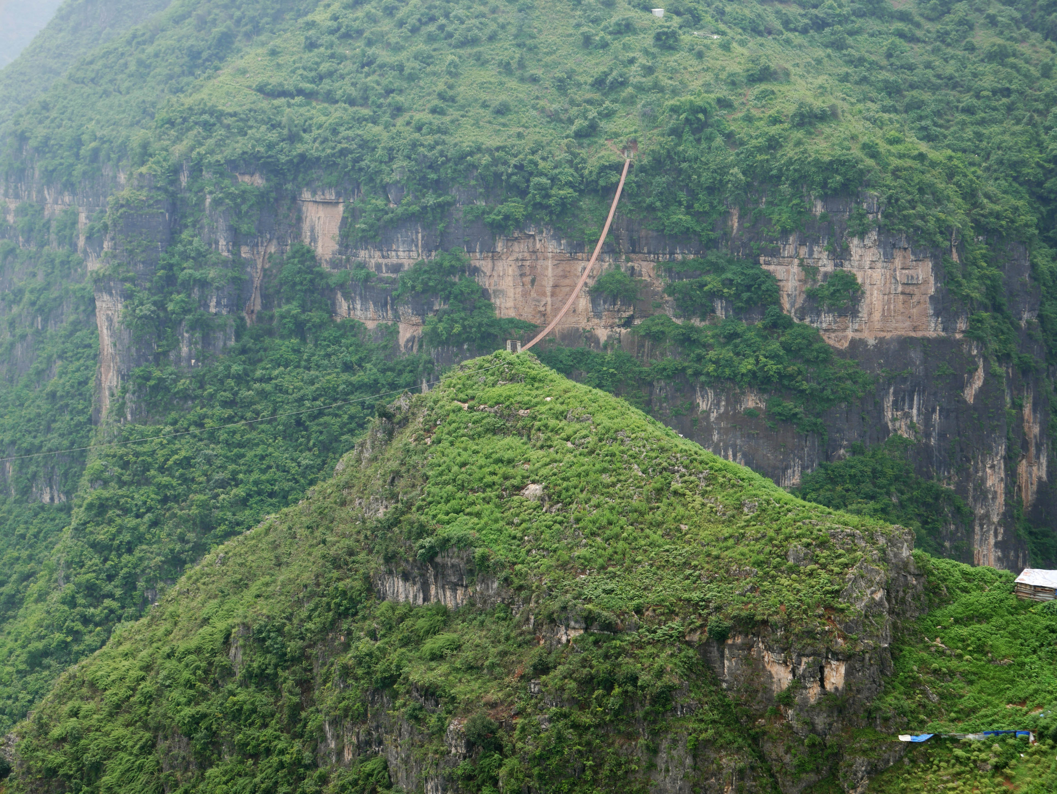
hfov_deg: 26.3
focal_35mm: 74
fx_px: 2261
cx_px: 528
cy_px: 397
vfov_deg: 19.9
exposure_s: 1/250
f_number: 8
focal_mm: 37
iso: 200
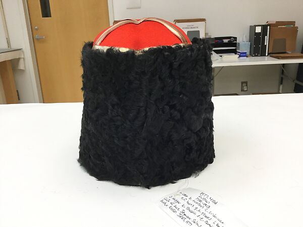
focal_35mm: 31
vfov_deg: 45.4
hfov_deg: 58.4
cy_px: 114
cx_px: 152
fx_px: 271
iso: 40
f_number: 2.4
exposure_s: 1/30
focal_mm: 3.3
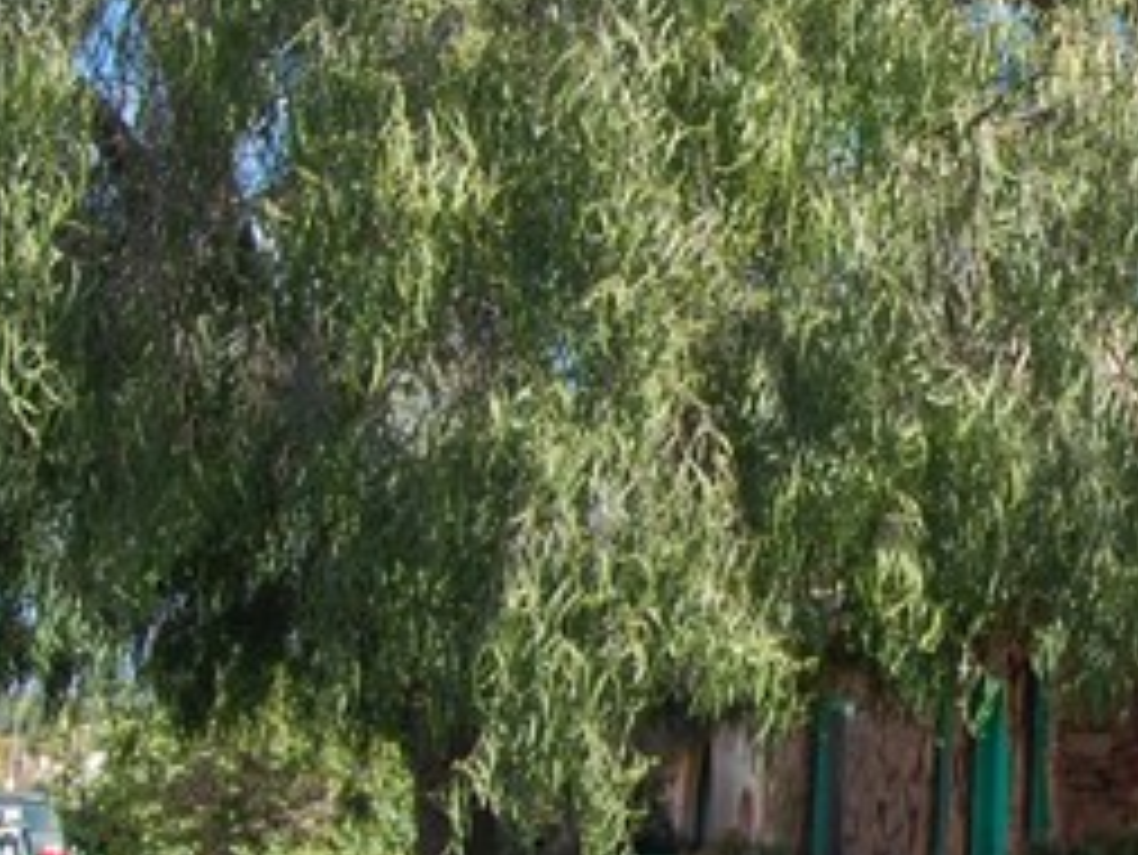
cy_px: 194
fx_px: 2631
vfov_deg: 18.3
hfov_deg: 22.3
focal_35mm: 80
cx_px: 1403
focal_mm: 22
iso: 250
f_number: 5.6
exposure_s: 1/500
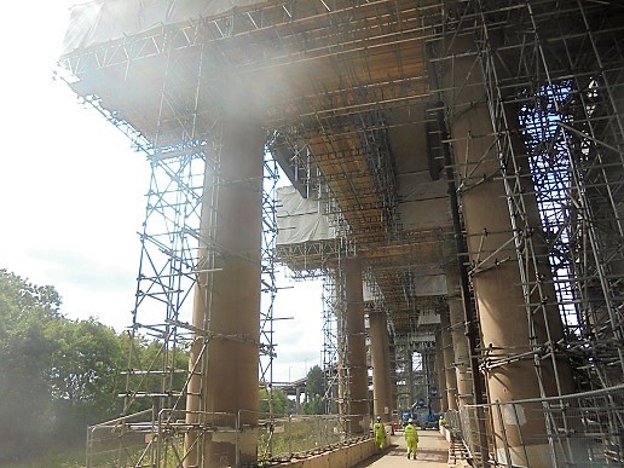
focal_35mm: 26
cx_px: 312
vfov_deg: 53.1
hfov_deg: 67.3
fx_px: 469
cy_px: 234
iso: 100
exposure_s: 1/400
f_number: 3.5
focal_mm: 4.6
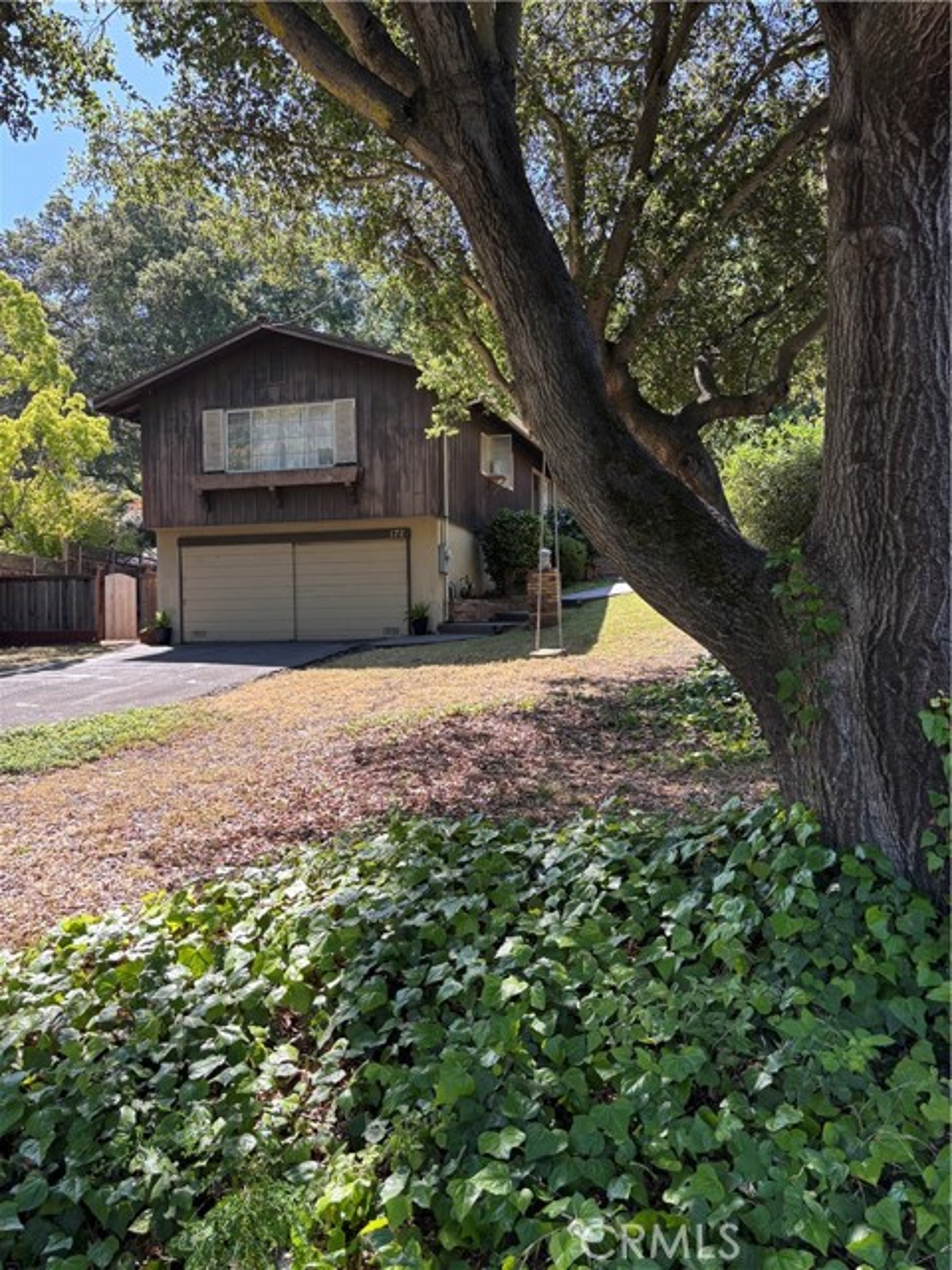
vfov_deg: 67.3
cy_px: 635
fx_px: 953
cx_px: 476
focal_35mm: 26
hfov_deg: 53.1
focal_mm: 5.96
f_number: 1.6
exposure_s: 1/399
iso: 50
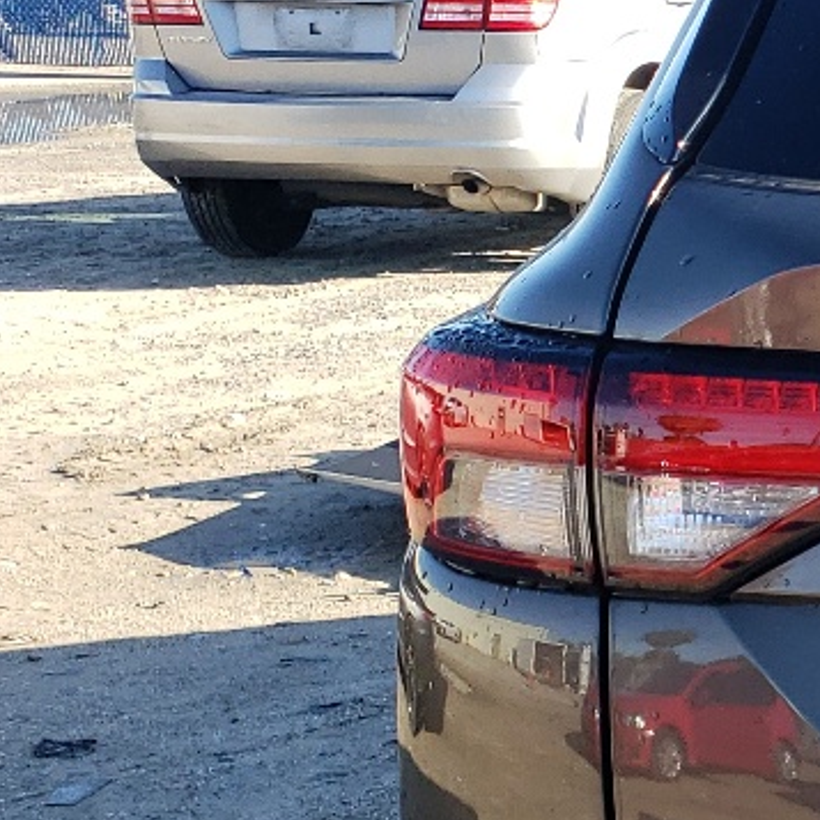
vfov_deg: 16.7
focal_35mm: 103
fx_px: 2760
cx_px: 1723
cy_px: 675
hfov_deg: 13.9
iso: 50
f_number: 1.5
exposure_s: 1/667
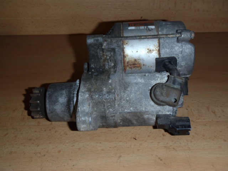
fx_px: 250
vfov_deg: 37.7
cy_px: 86
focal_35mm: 38
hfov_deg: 49.0
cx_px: 114
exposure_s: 1/40
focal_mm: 6.83
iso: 100
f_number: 4.6
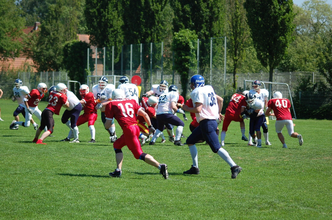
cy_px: 110
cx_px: 166
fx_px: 1187
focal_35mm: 129
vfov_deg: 10.6
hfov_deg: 15.9
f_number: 4.5
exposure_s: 1/1000
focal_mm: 86
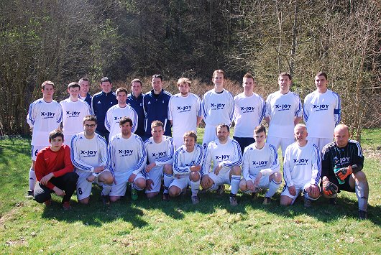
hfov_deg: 53.1
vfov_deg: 37.0
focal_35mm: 36
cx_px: 190
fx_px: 382
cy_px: 128
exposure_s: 1/125
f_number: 5.6
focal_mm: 24
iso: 100
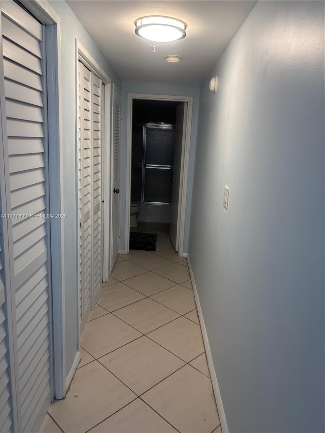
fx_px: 325
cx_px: 162
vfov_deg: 67.3
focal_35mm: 26
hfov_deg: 53.1
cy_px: 216
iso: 80
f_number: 1.6
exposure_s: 1/60
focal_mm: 5.96
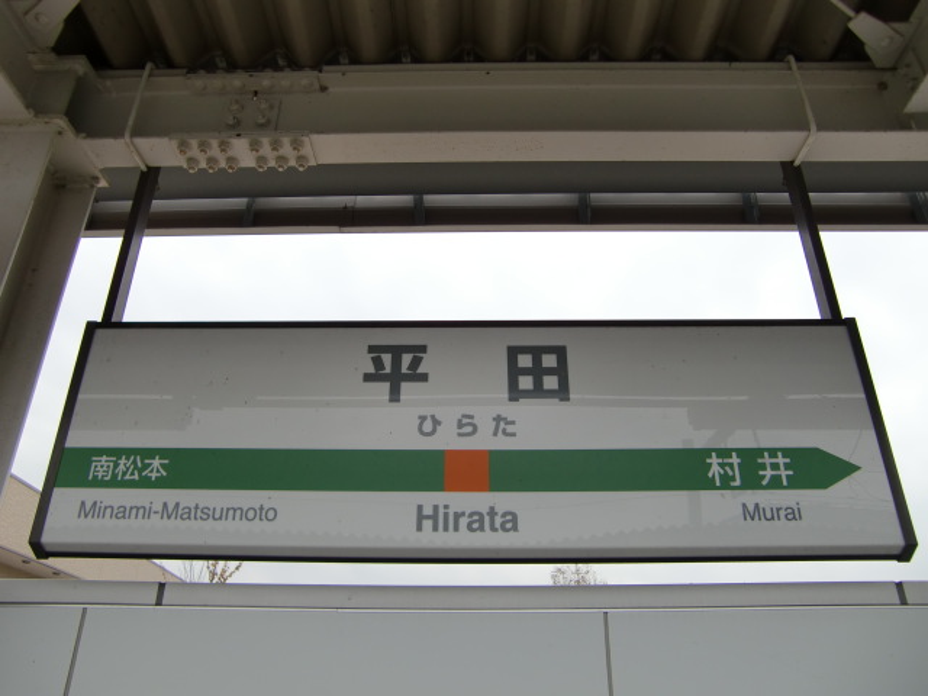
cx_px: 464
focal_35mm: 28
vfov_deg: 49.7
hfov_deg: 63.4
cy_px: 348
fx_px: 751
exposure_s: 1/320
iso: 64
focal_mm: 4.9
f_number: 2.6
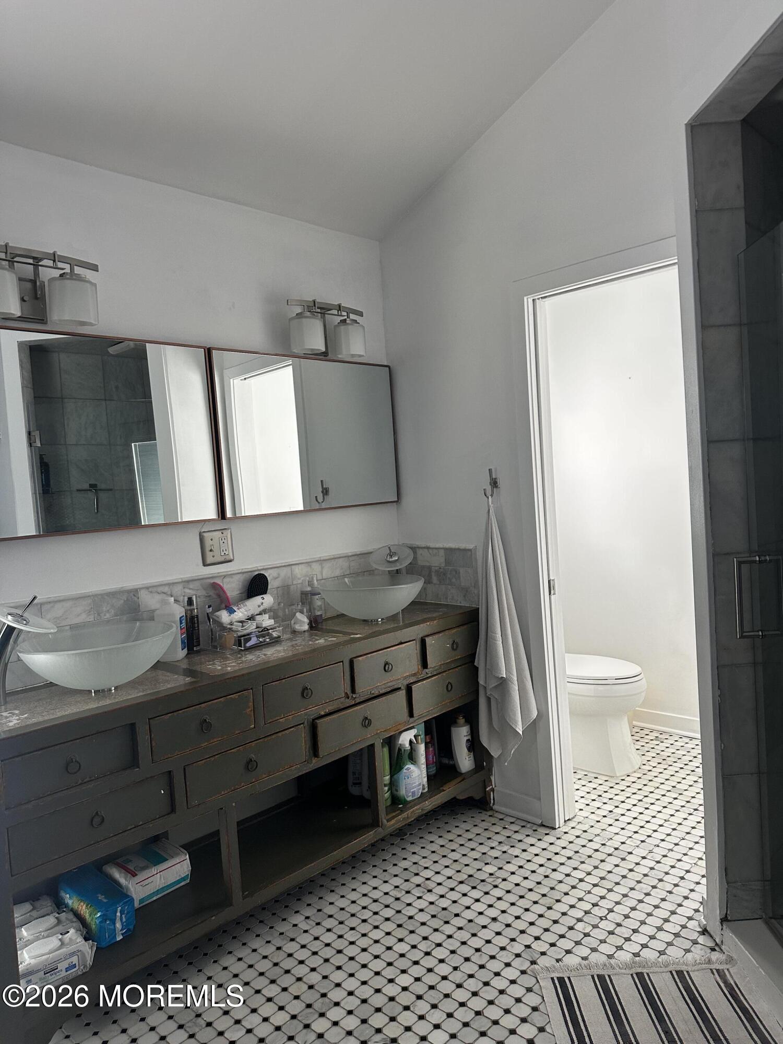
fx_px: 724
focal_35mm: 24
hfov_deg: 56.8
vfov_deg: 71.6
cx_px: 392
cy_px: 522
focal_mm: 6.86
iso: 200
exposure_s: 1/121
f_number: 1.78
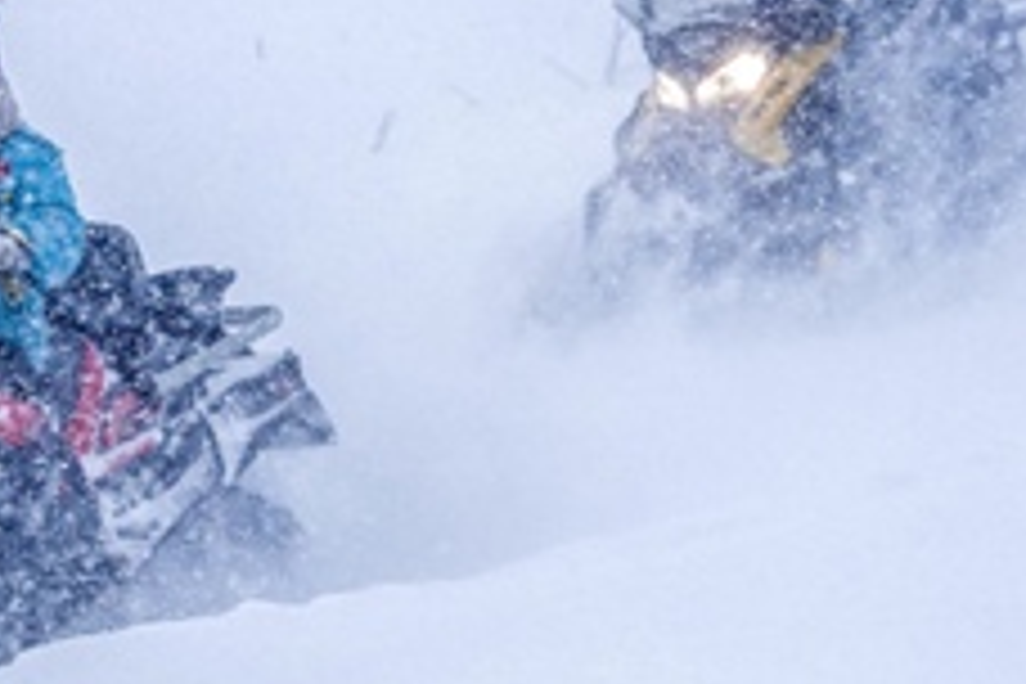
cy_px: 189
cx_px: 410
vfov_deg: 2.0
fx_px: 19179
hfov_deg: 3.1
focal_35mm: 673
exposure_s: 1/1250
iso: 250
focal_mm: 90.45
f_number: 4
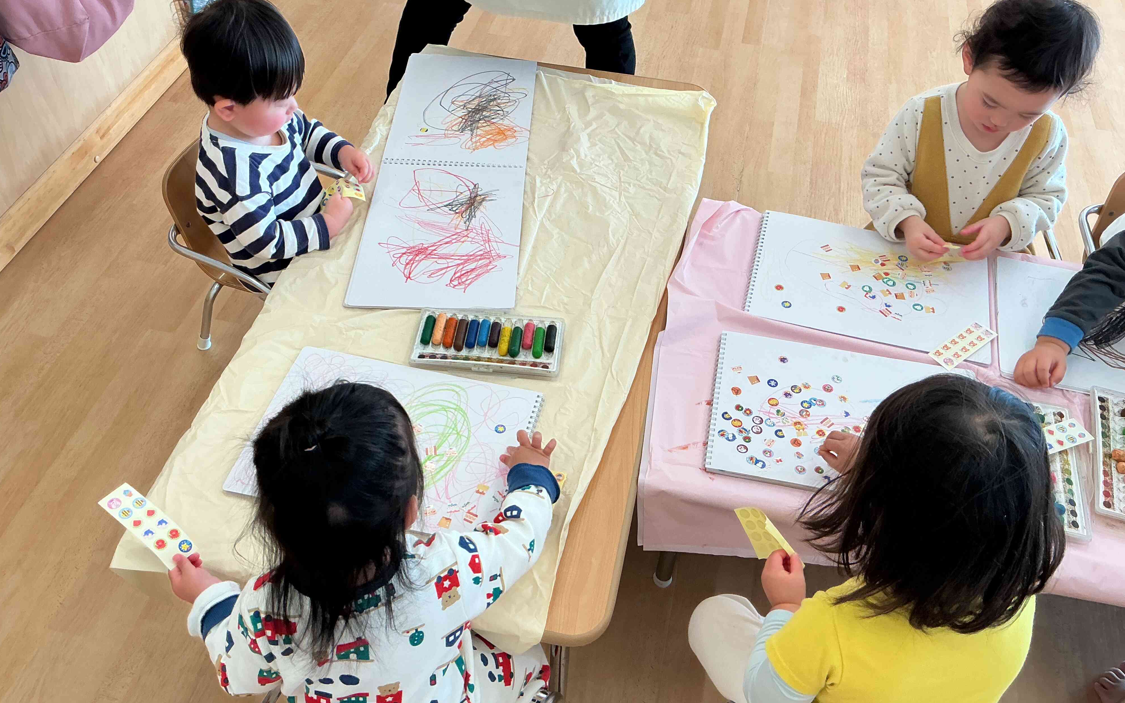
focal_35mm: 31
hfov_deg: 61.2
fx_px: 950
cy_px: 356
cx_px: 560
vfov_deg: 40.6
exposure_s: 1/120
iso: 25
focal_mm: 3
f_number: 1.8
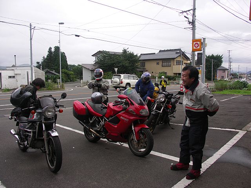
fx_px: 203
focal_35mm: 28
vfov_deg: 49.7
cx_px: 126
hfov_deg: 63.4
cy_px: 94
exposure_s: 1/125
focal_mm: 7.2
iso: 50
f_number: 4
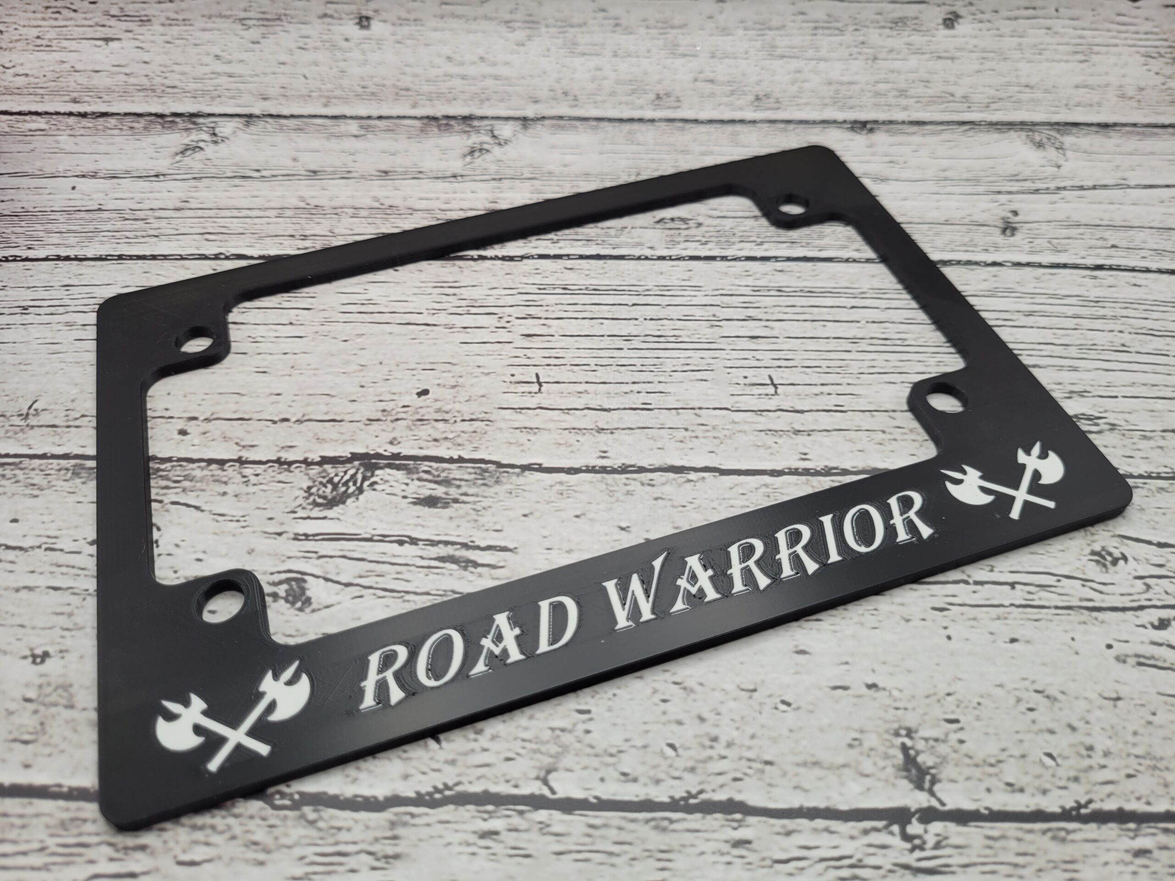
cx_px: 588
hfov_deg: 67.3
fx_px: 883
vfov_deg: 53.1
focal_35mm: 26
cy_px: 440
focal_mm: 5.4
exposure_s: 1/200
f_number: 1.8
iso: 40
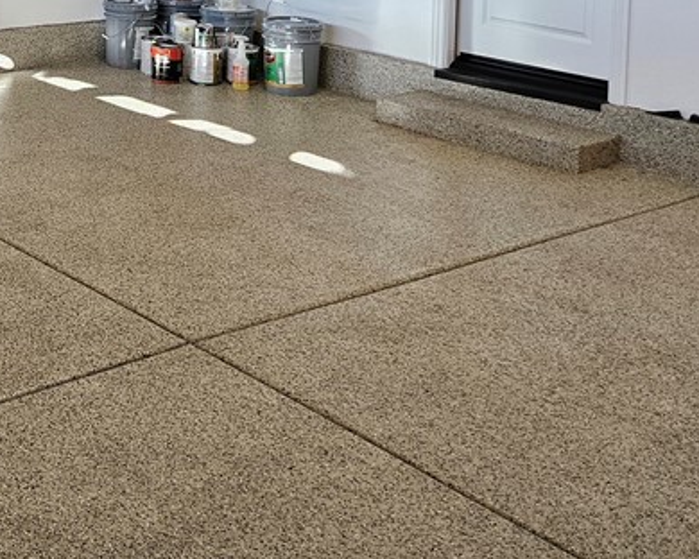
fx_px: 1221
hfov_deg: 28.8
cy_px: -116
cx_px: -82
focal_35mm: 59
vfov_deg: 23.5
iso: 160
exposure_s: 1/120
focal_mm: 5.4
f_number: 1.8
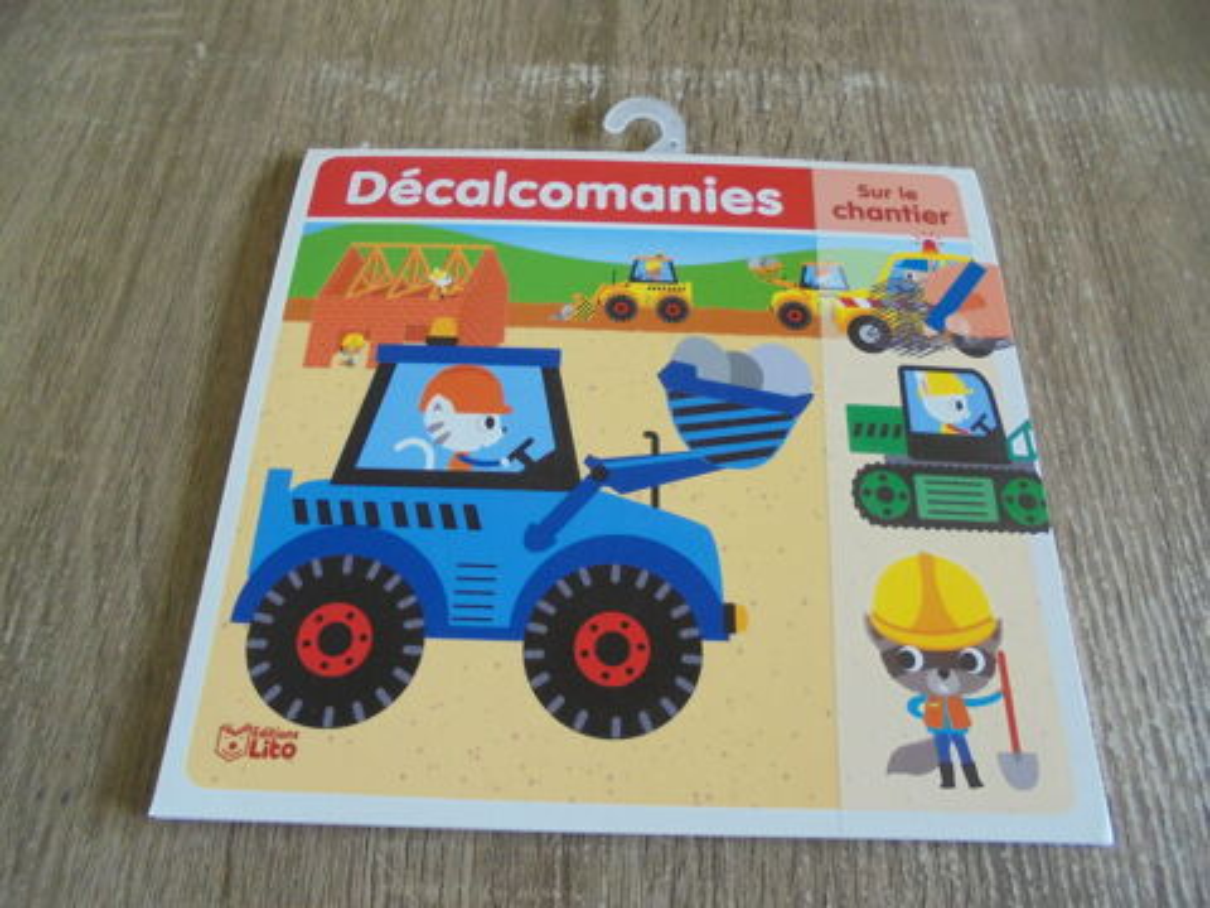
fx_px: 909
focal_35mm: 26
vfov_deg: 53.1
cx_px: 605
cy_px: 454
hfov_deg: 67.3
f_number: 3.5
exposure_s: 1/30
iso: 250
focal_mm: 4.6
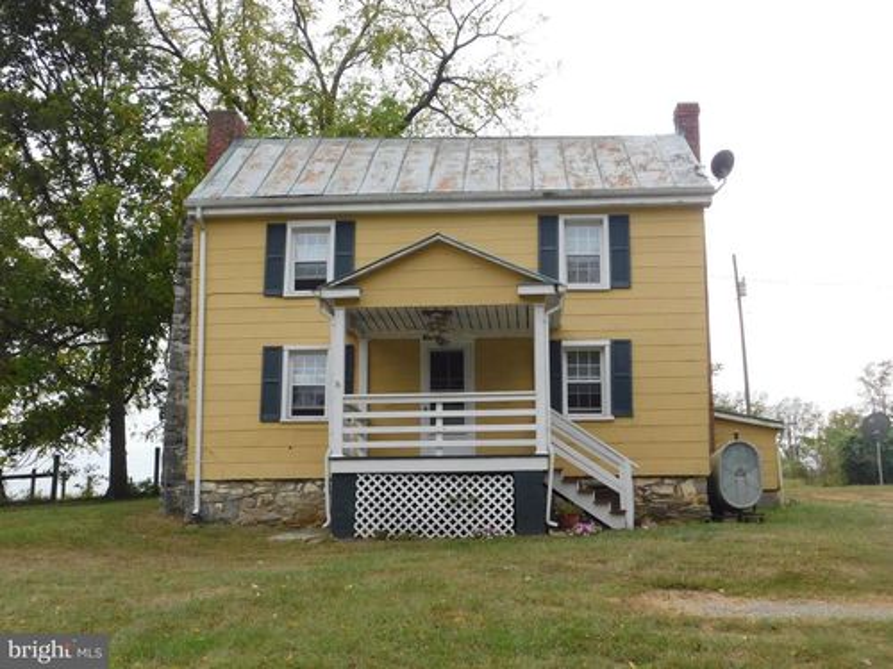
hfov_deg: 46.8
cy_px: 334
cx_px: 446
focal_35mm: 40
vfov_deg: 36.0
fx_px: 1032
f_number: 3.6
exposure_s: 1/500
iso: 125
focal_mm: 7.1
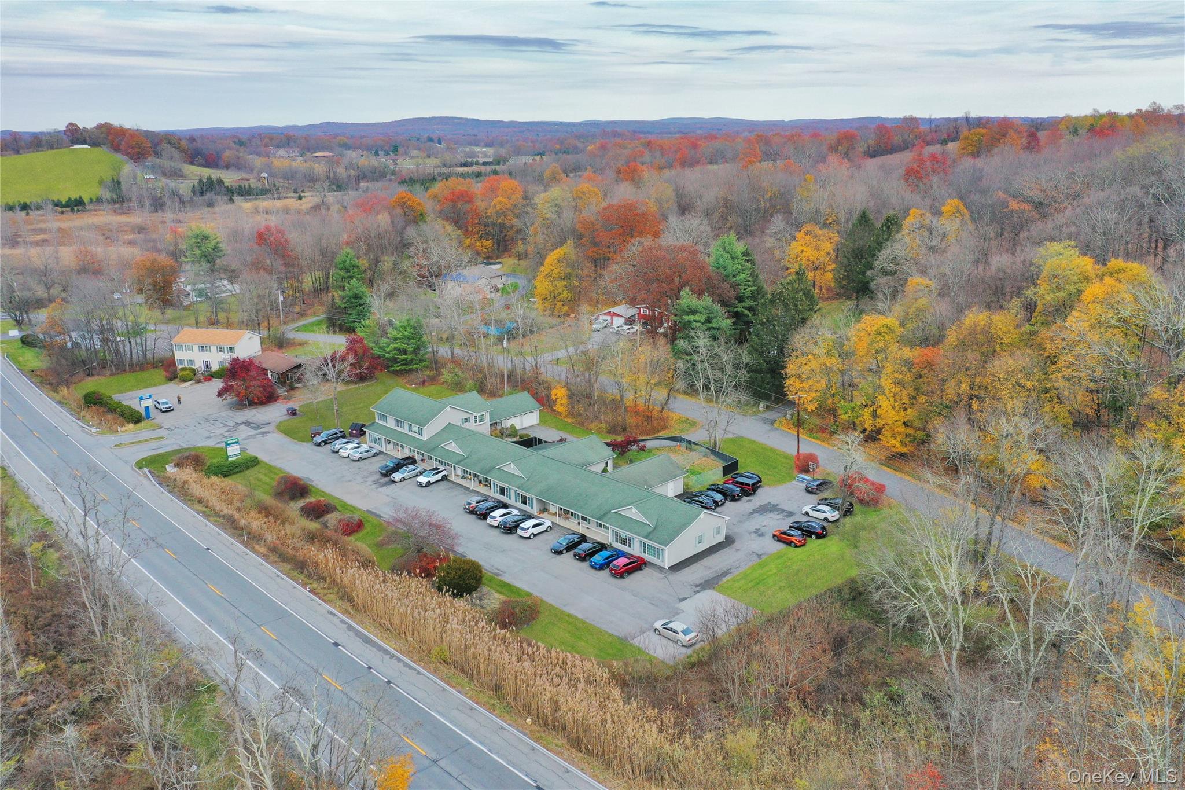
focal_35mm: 28
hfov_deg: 65.5
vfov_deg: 46.4
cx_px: 592
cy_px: 395
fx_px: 922
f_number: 5
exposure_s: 1/320
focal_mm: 10.26
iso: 200
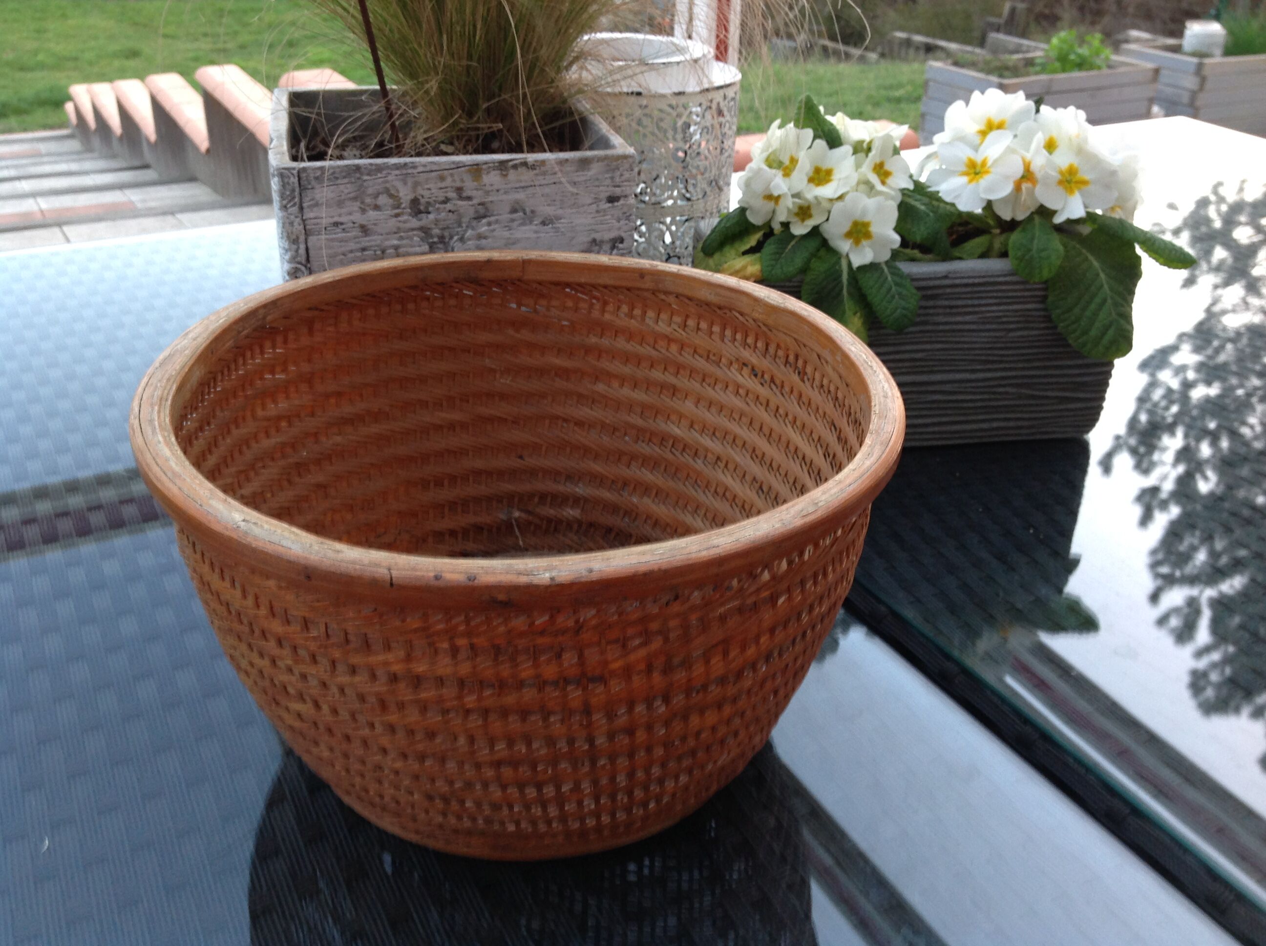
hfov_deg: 52.7
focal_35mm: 35
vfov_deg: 40.6
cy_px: 473
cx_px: 633
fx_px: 1278
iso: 80
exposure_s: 1/15
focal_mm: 4.28
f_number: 2.4
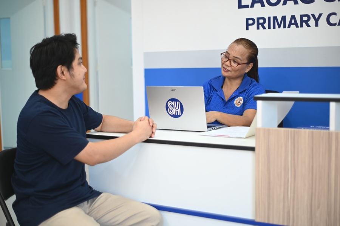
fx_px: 472
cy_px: 113
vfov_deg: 27.0
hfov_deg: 39.6
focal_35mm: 50
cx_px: 170
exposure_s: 1/200
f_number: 1.8
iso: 400
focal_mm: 50
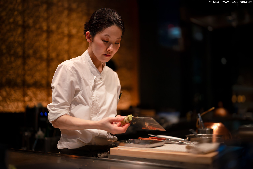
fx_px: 351
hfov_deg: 39.6
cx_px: 126
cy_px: 84
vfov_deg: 27.0
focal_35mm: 50
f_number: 1.2
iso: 1600
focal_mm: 50
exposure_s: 1/500
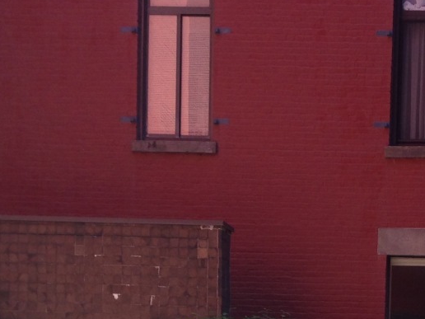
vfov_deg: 14.3
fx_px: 1191
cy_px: 467
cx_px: 426
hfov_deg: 19.6
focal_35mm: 97
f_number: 2.4
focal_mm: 4.12
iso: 50
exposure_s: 1/120
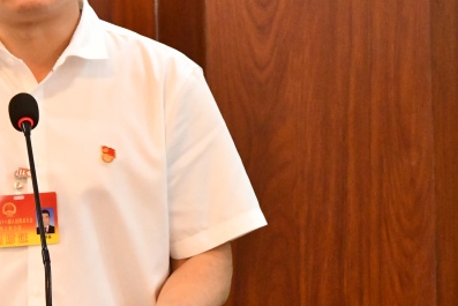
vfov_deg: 4.9
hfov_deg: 7.4
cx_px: 43
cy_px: 15
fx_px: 3551
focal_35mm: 279
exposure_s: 1/125
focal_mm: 82
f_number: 8
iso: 11400
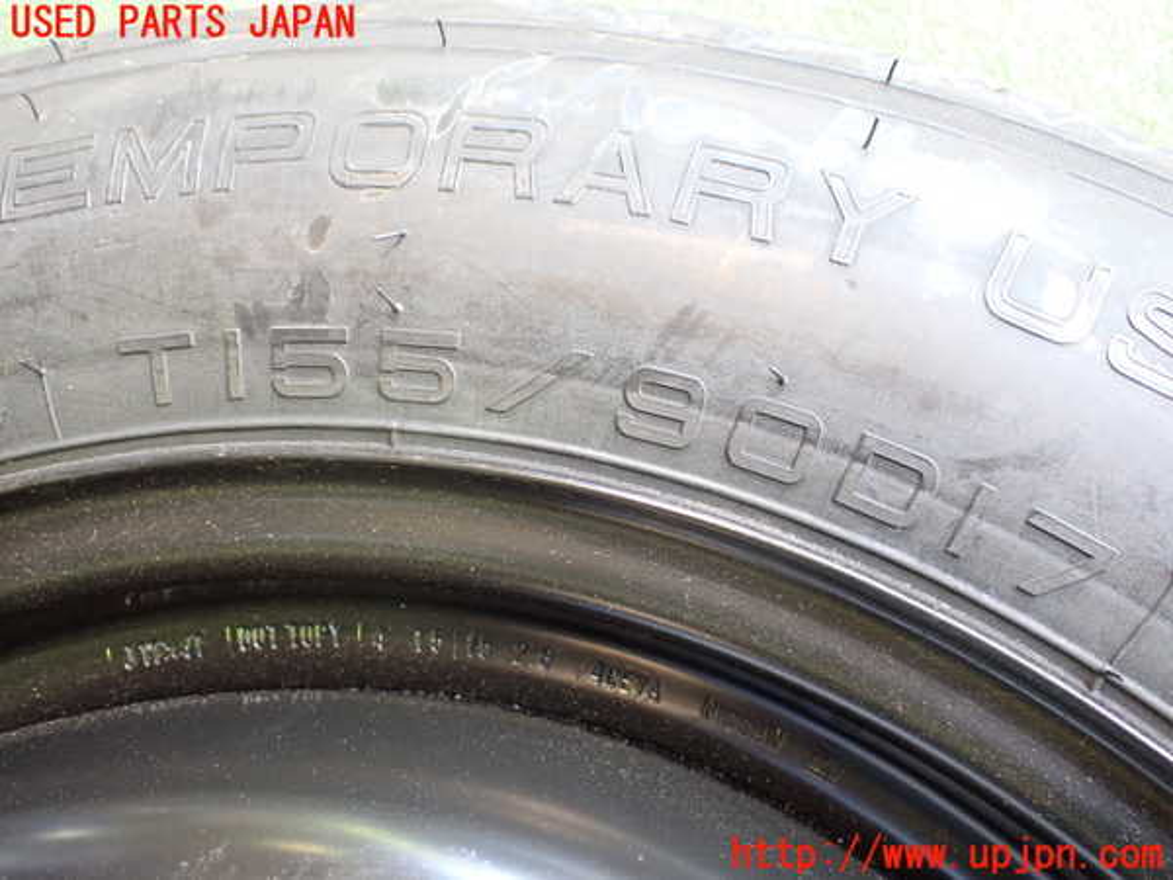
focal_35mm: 30
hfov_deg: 60.0
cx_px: 586
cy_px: 440
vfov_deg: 46.8
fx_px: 1017
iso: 800
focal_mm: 5.4
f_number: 2.3
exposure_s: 1/40
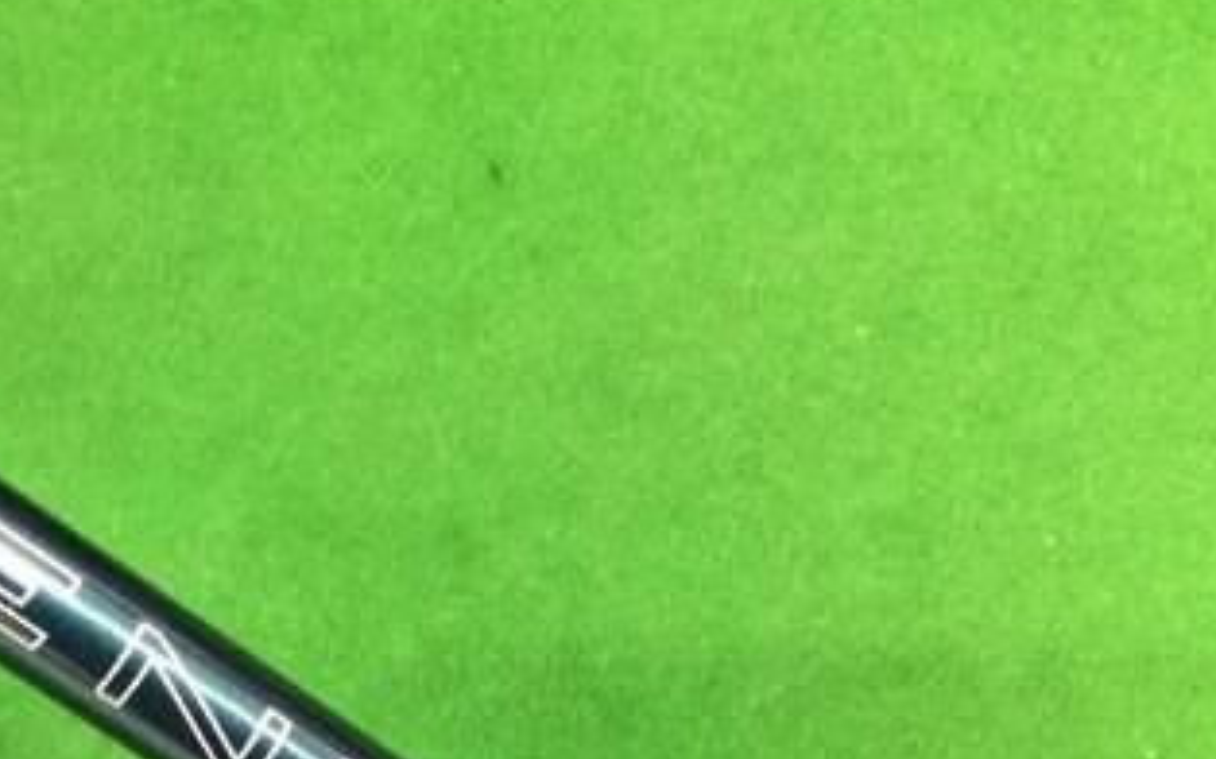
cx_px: 267
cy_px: 902
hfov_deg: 30.0
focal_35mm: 67
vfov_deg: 18.4
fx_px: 2220
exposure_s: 1/24
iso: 200
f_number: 2.4
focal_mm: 3.3
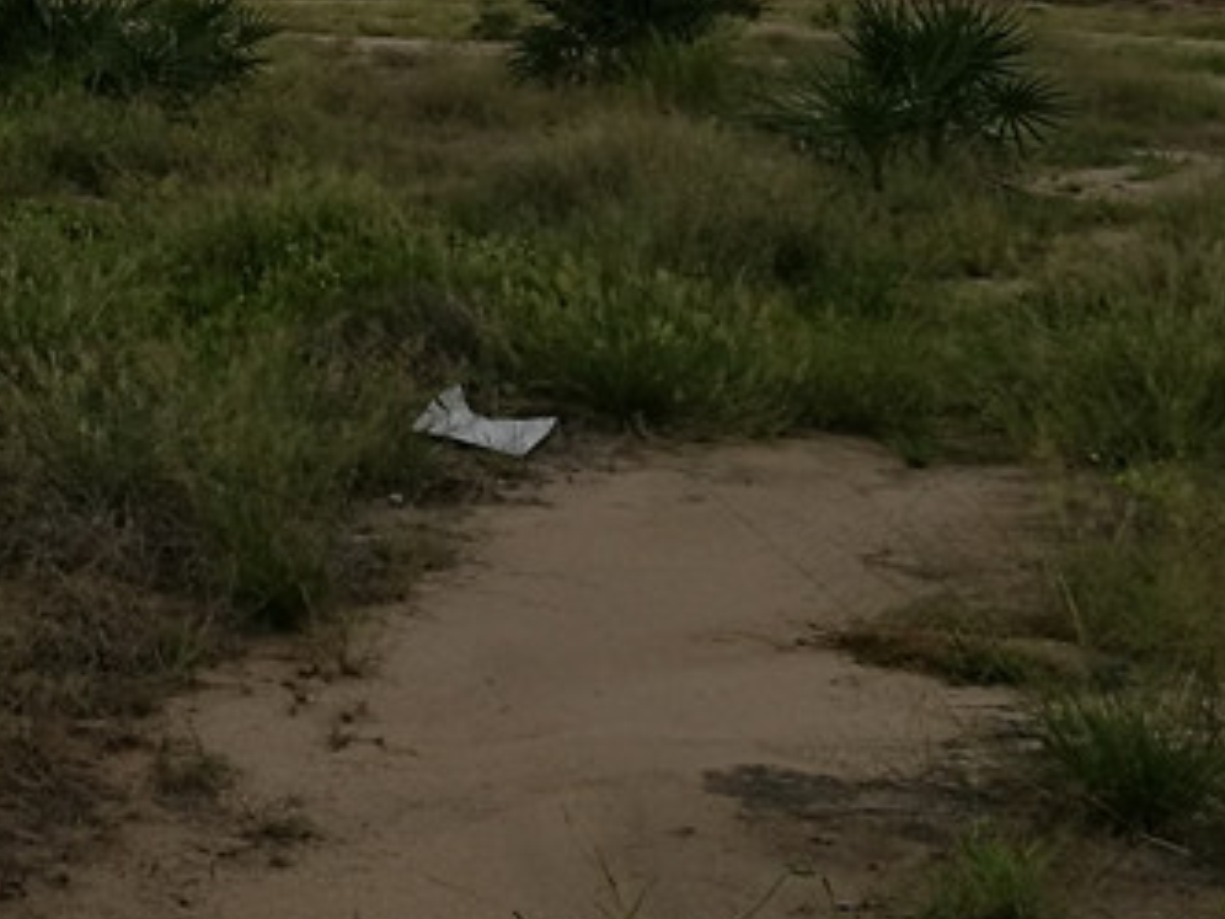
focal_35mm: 78
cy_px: -122
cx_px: -469
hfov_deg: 21.9
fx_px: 2760
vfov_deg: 18.1
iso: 50
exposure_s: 1/436
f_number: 2.2
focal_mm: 4.5
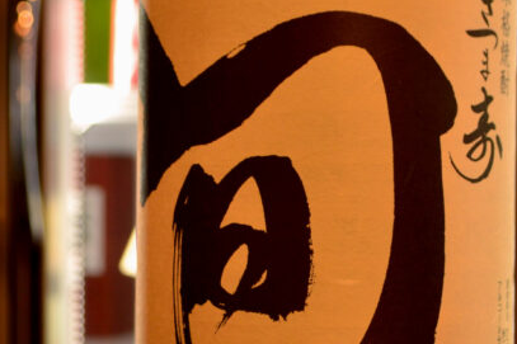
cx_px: 353
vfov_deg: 16.1
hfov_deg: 23.8
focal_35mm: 85
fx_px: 1220
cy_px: 192
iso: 400
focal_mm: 24
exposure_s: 1/30
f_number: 4.5
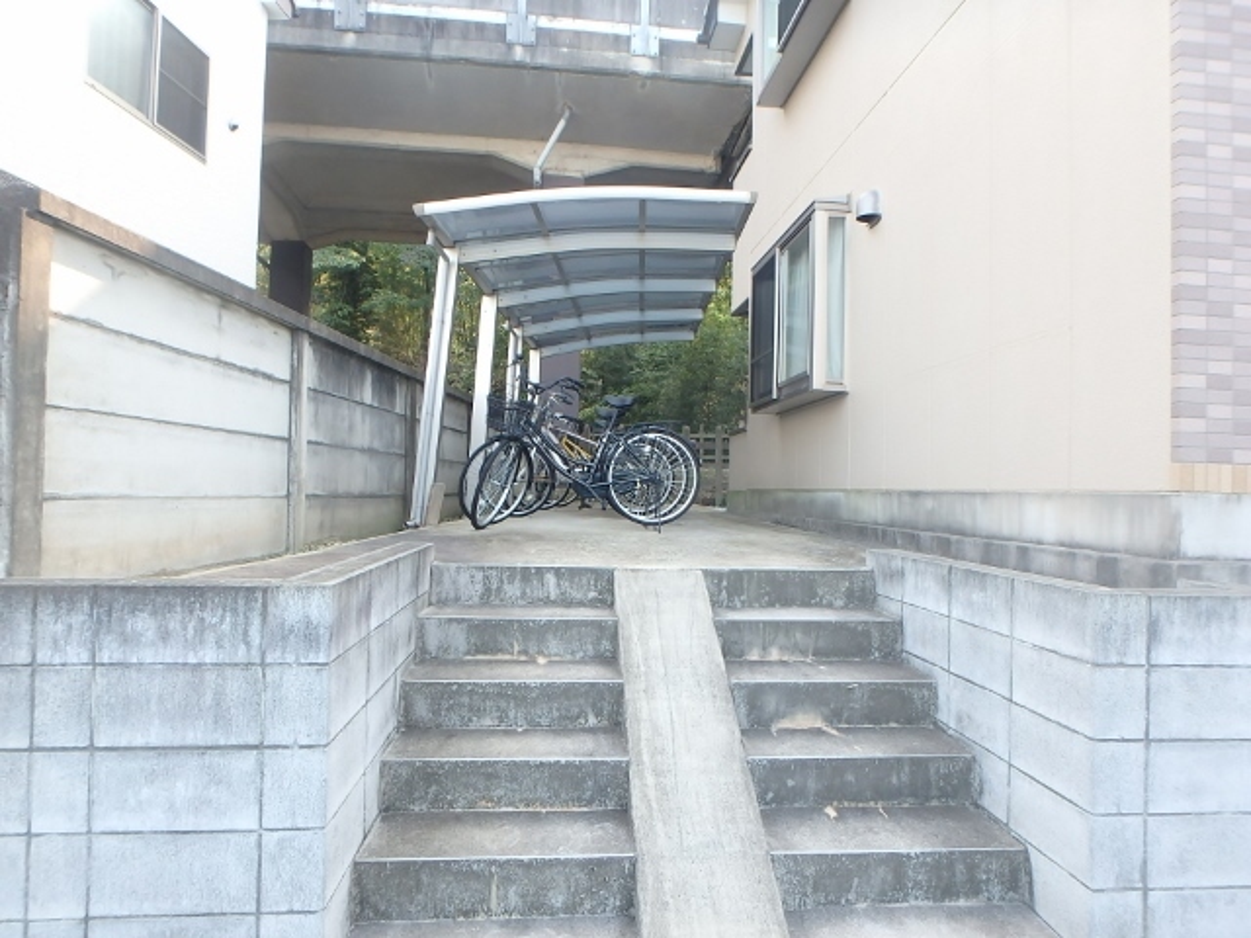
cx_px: 626
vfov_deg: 63.4
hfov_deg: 79.0
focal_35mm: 21
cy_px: 469
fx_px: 759
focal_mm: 3.7
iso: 125
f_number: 3.5
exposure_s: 1/80
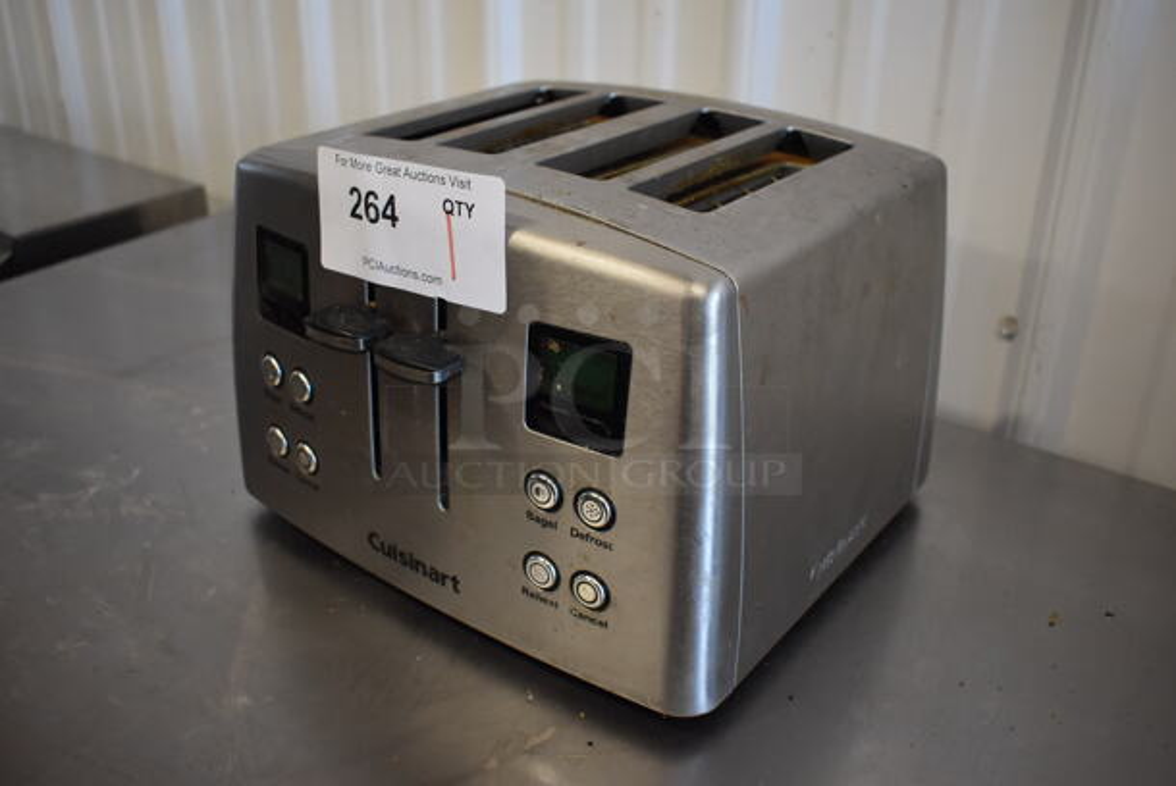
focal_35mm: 34
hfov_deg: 55.1
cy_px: 393
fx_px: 1128
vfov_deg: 38.4
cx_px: 588
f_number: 3.8
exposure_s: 1/125
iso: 900
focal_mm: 23
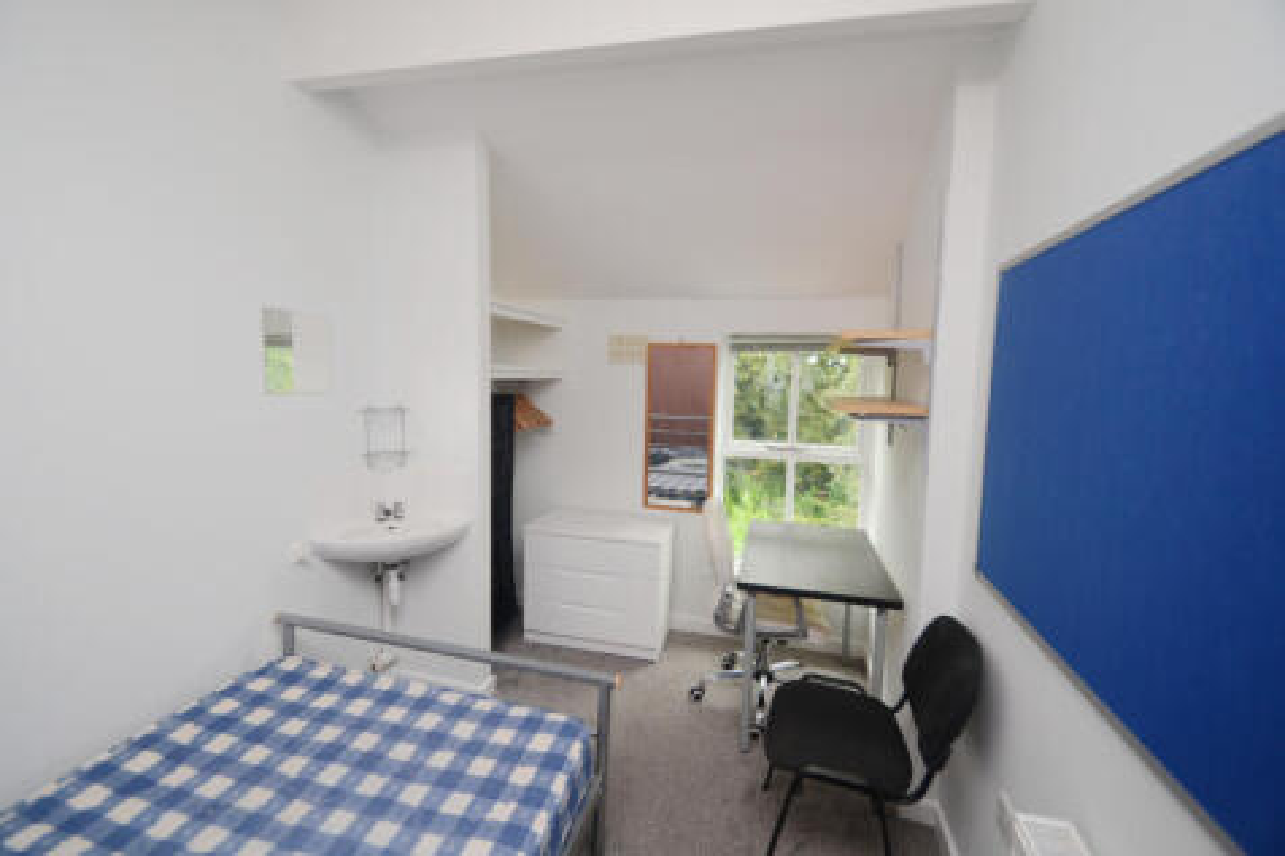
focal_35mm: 15
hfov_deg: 100.4
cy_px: 428
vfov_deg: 77.3
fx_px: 535
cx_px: 642
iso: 400
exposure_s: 1/200
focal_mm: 10
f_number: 4
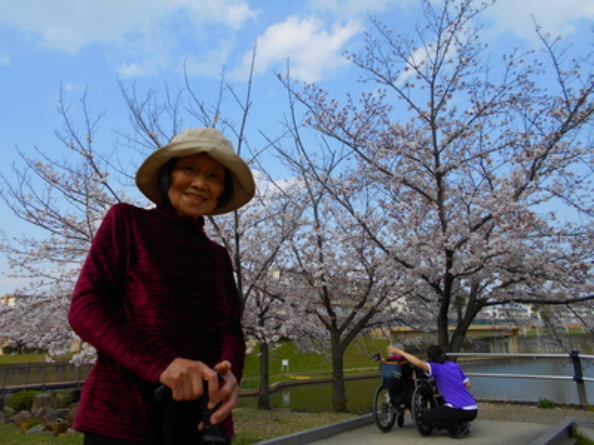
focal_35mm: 26
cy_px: 222
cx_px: 297
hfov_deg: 67.3
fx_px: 446
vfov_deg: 53.1
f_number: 3.2
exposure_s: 1/800
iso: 80
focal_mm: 4.6
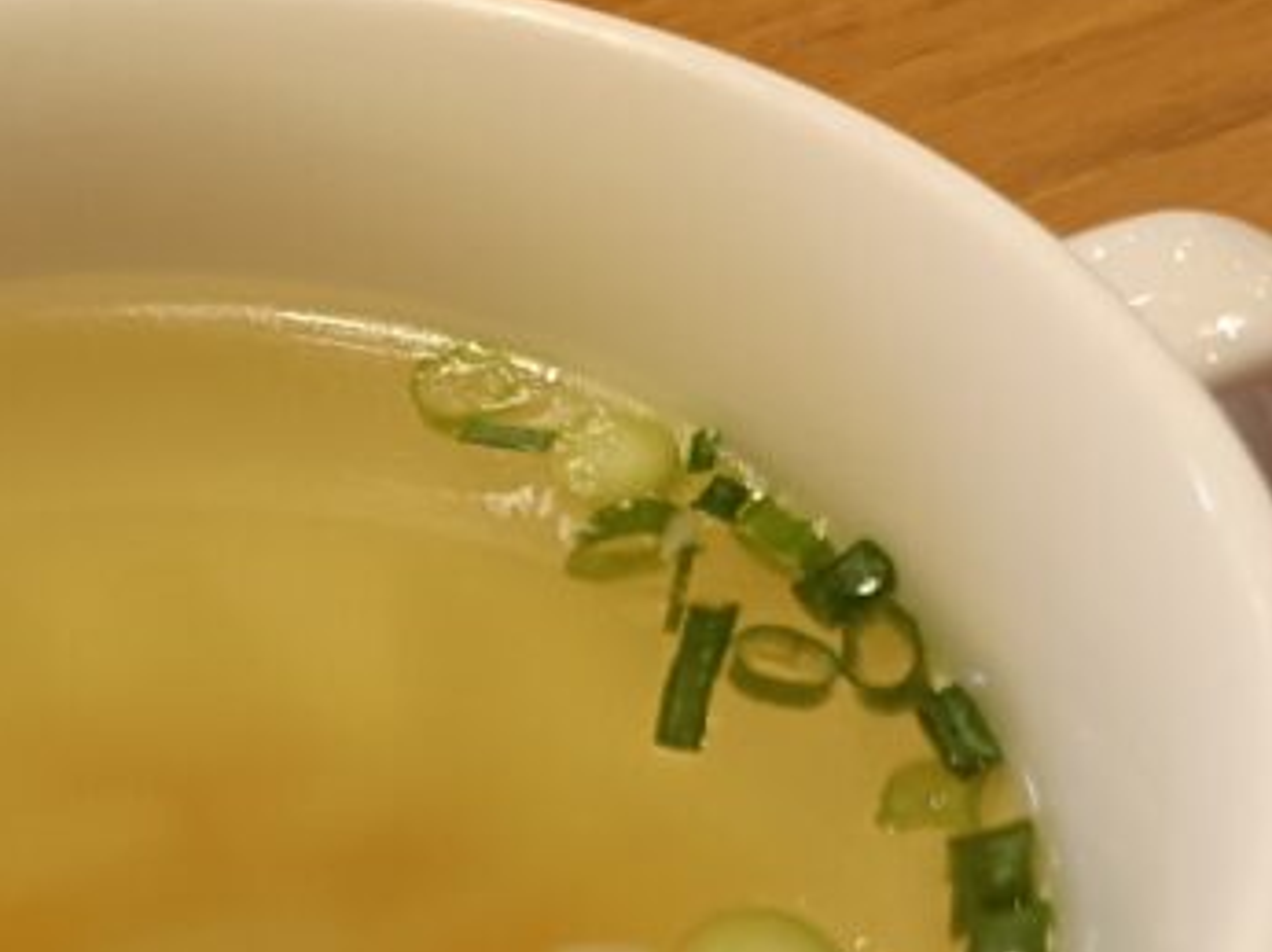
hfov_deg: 25.4
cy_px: 981
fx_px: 2717
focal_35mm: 74
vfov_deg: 19.2
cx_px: 99
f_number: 1.7
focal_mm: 4.7
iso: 400
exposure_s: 1/60
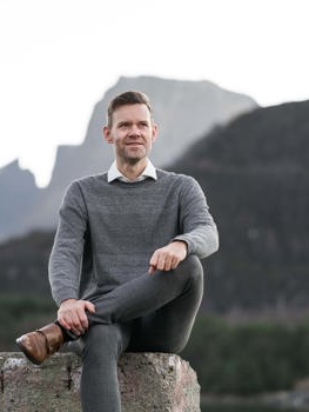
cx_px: 120
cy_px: 241
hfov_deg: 9.2
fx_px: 1914
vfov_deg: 12.3
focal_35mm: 161
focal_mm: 115
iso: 100
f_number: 2.8
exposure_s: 1/125
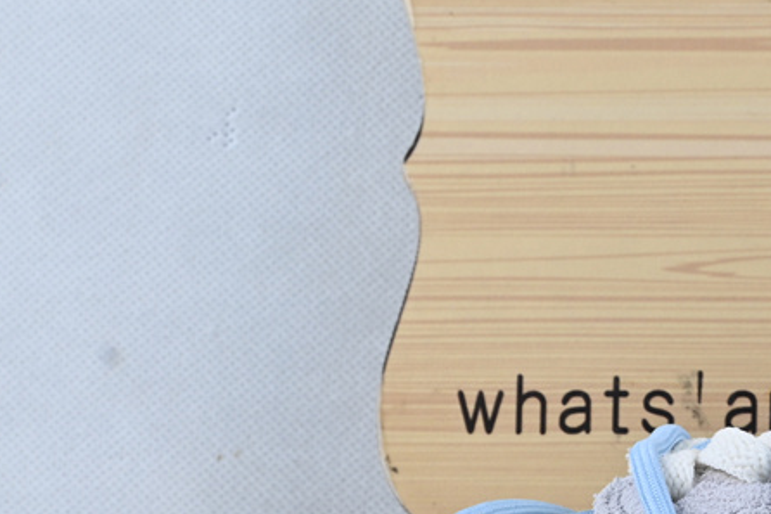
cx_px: 1025
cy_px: 547
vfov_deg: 9.6
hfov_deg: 13.9
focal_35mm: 141
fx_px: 3026
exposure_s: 1/15
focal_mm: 35
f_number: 10
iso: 100
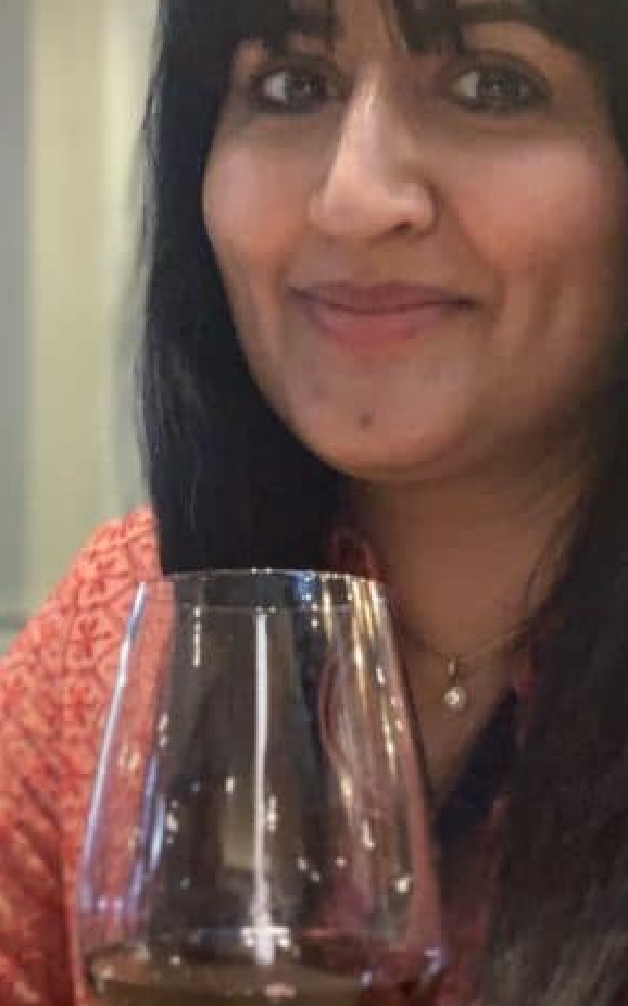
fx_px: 2056
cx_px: 372
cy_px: 791
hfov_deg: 17.4
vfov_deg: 27.0
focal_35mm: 75
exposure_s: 1/33
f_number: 2.2
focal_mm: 2.87
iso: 320
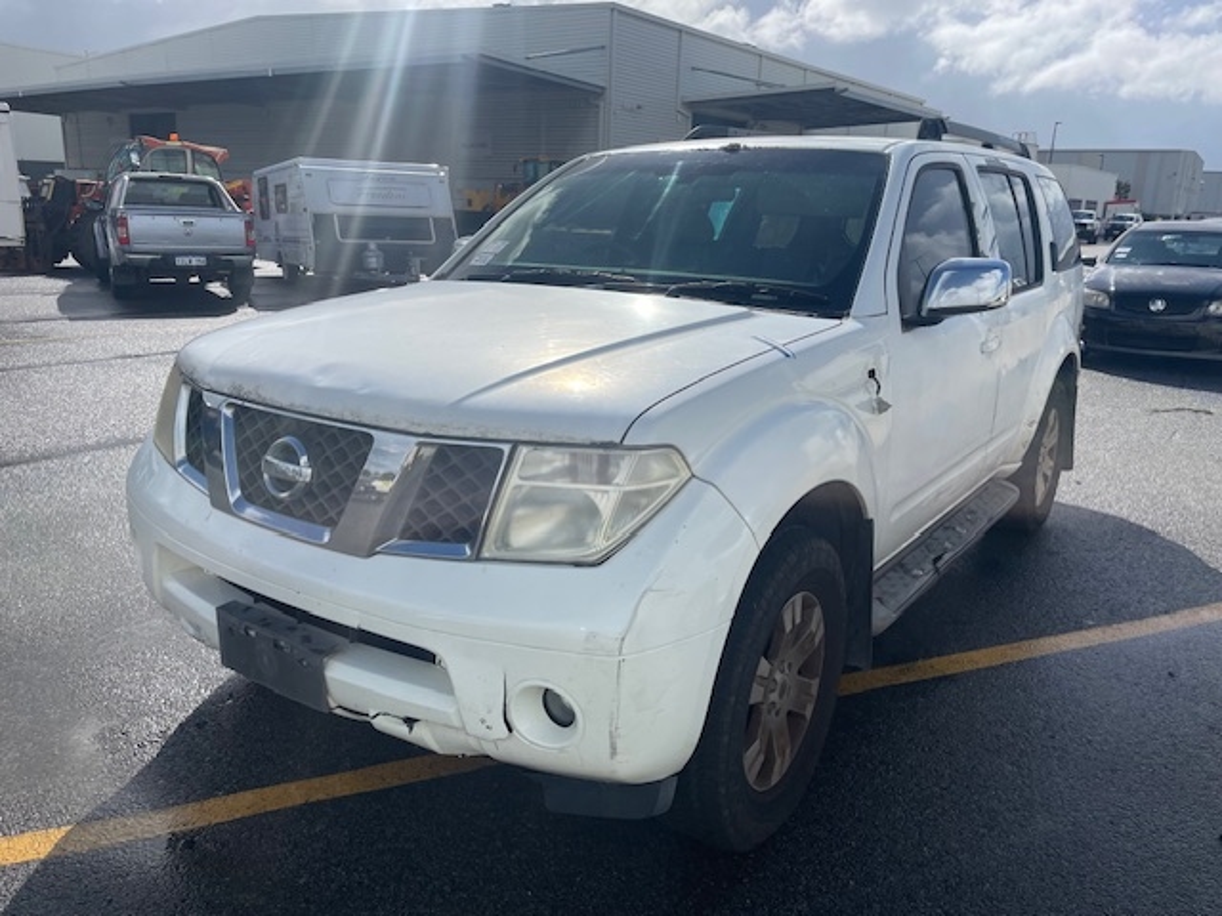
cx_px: 611
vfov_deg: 53.1
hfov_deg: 67.3
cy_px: 458
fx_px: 918
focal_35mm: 26
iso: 32
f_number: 1.6
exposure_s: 1/6494
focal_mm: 4.2
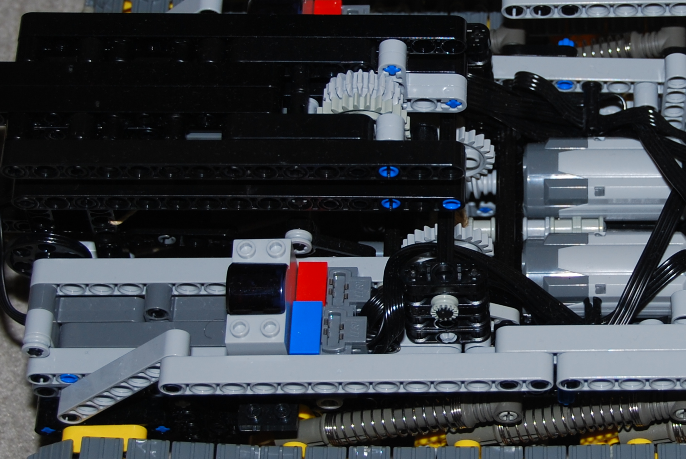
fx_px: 2347
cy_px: 182
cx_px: 563
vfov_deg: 11.2
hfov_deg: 16.5
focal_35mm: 123
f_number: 4.2
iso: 100
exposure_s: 1/60
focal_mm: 32
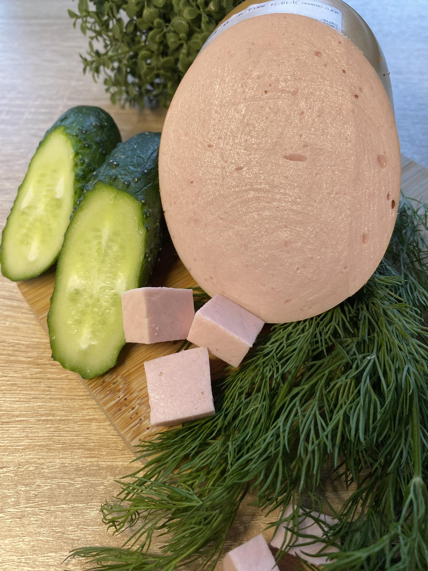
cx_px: 214
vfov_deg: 67.3
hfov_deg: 53.1
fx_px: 429
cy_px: 286
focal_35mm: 26
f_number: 1.8
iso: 250
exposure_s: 1/60
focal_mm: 4.25
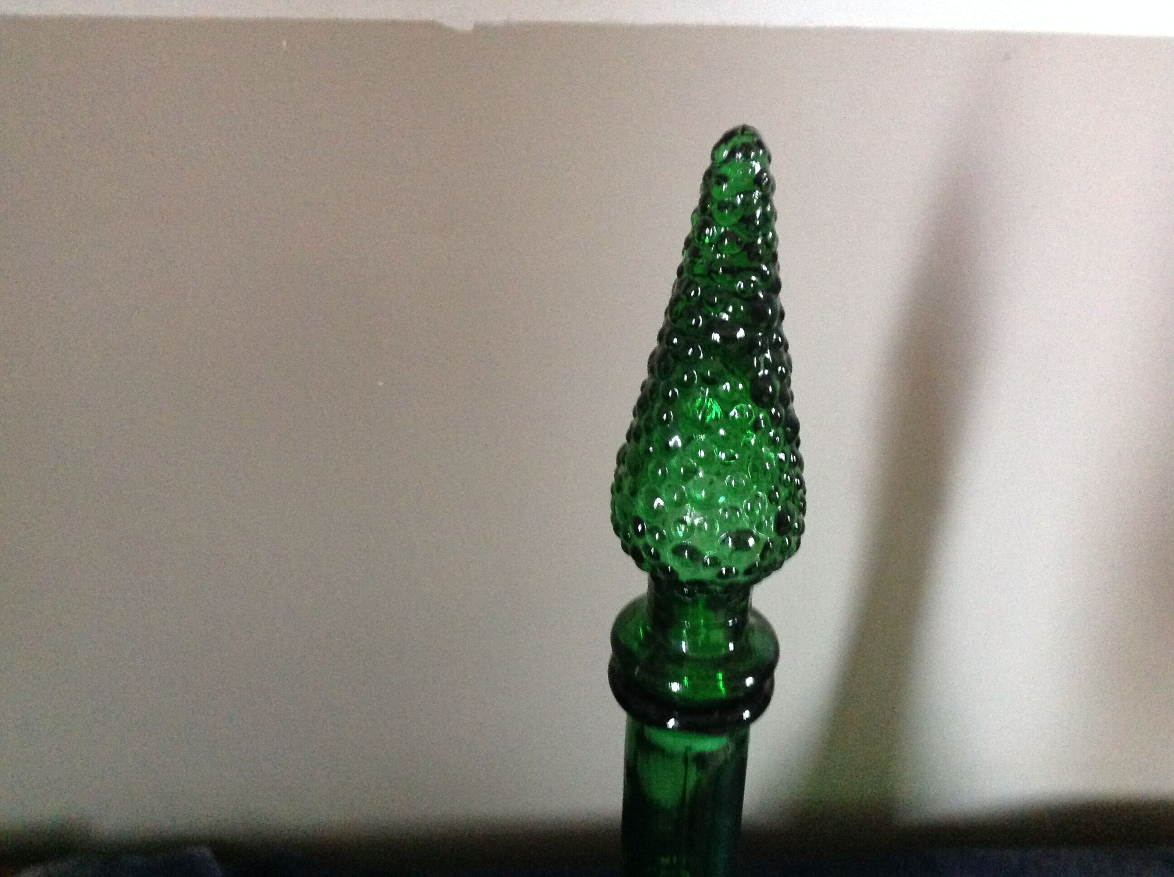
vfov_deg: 40.6
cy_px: 438
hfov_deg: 52.7
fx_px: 1185
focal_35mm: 35
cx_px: 587
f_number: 2.4
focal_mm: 4.28
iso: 640
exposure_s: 1/15
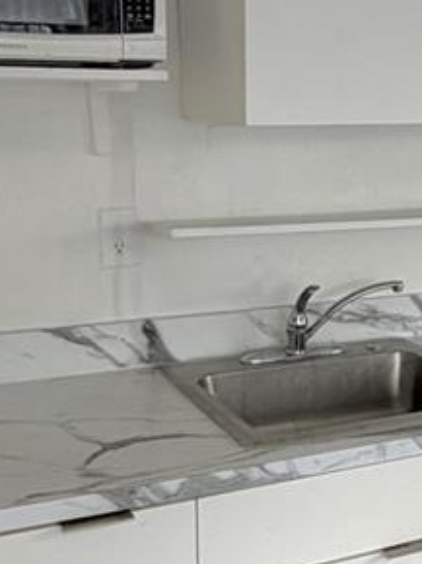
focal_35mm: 58
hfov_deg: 24.9
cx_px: 321
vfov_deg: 33.3
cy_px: 294
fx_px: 944
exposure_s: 1/121
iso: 125
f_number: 2.2
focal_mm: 2.22
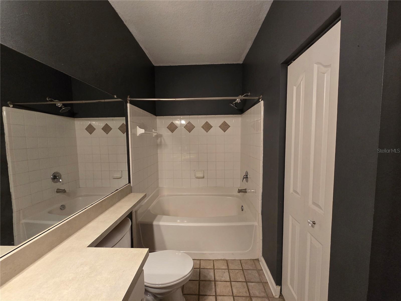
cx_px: 200
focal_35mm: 13
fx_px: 151
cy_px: 150
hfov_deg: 106.2
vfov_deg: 89.9
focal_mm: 2.2
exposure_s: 1/60
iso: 500
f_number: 2.2
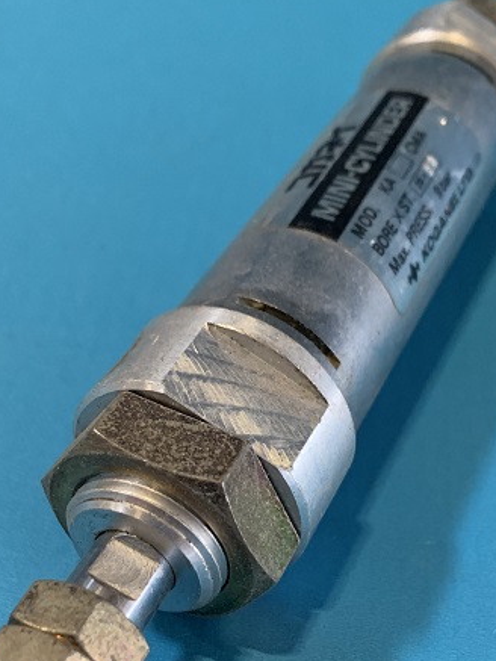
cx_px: 268
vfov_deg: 38.9
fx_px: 917
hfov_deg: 30.3
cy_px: 470
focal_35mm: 48
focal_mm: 4.25
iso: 400
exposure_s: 1/40
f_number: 1.8
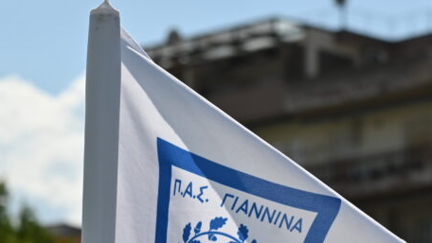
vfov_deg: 6.1
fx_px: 2292
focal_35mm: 200
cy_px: 256
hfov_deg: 10.6
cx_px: 480
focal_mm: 85
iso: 200
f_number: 8
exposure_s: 1/1250
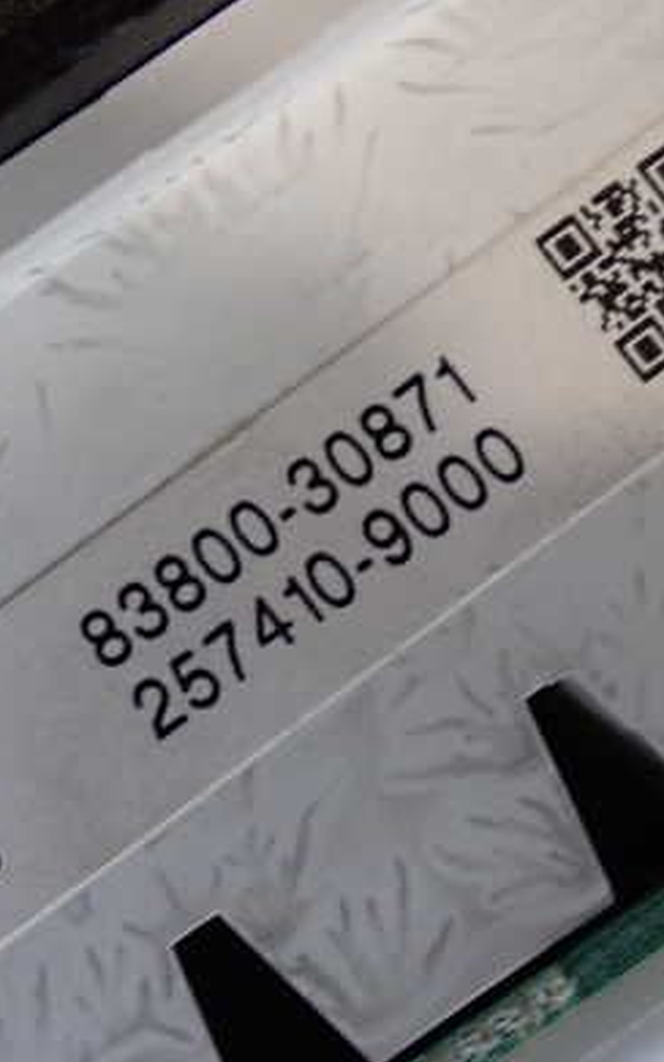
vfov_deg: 23.5
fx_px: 2546
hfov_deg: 14.8
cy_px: 607
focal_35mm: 88
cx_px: 133
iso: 640
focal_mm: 9.65
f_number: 3.3
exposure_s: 1/50
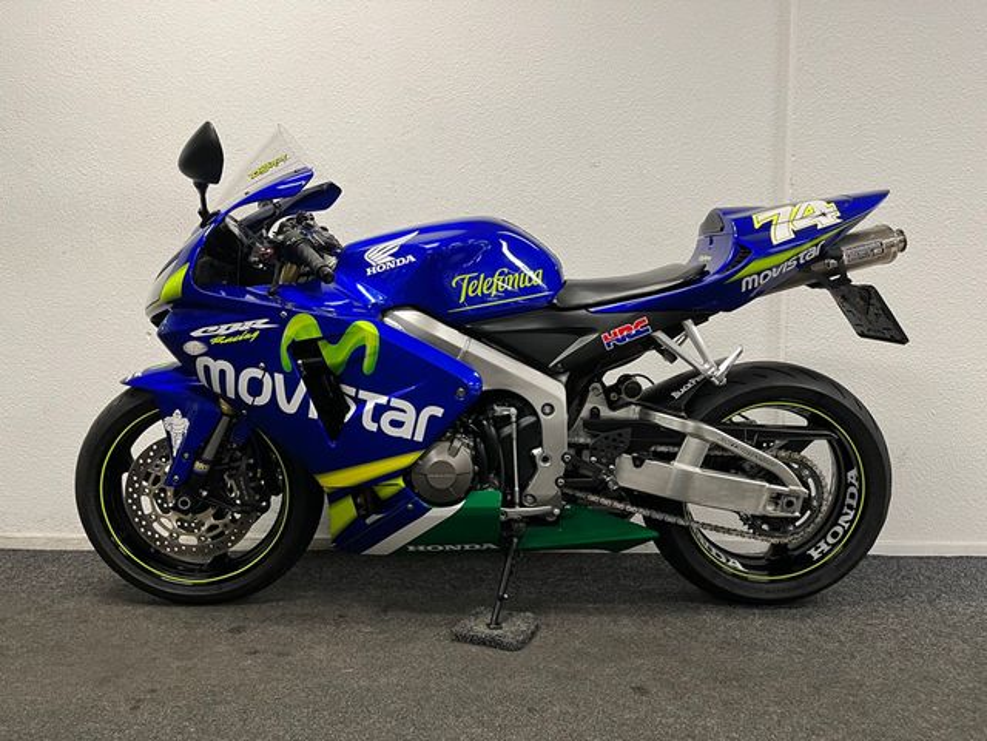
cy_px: 370
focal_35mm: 26
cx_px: 494
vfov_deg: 53.1
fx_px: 741
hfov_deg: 67.3
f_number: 1.6
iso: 80
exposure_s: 1/50
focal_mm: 5.1
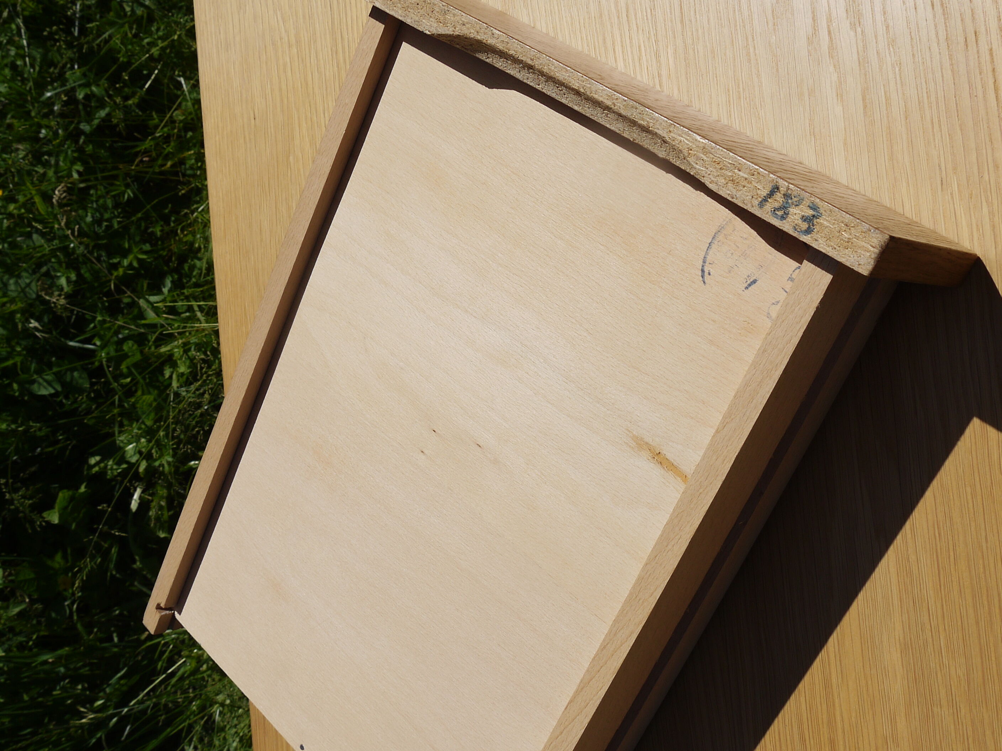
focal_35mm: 39
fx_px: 1129
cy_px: 376
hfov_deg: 47.9
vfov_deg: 36.8
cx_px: 501
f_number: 9
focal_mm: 14
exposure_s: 1/640
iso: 100
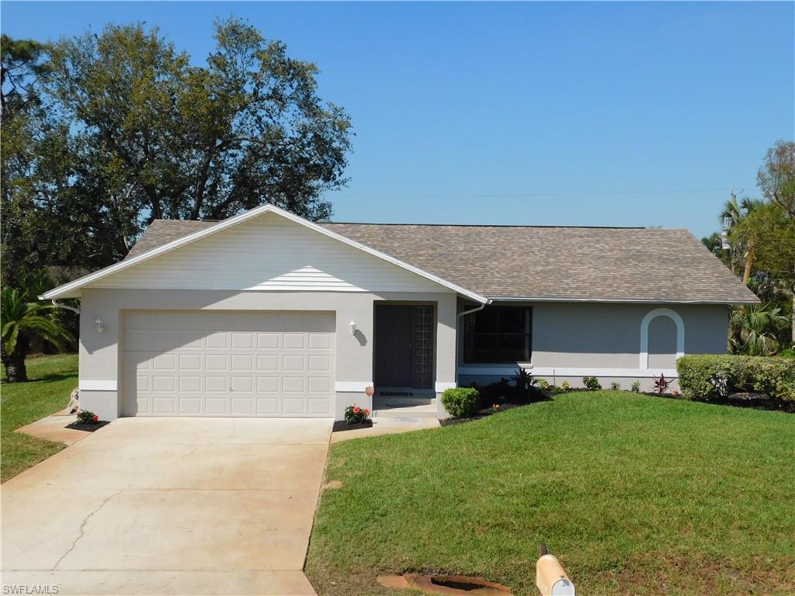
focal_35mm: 36
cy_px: 298
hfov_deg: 51.4
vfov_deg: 39.7
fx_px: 827
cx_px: 398
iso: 125
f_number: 7
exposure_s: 1/500
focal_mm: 6.3
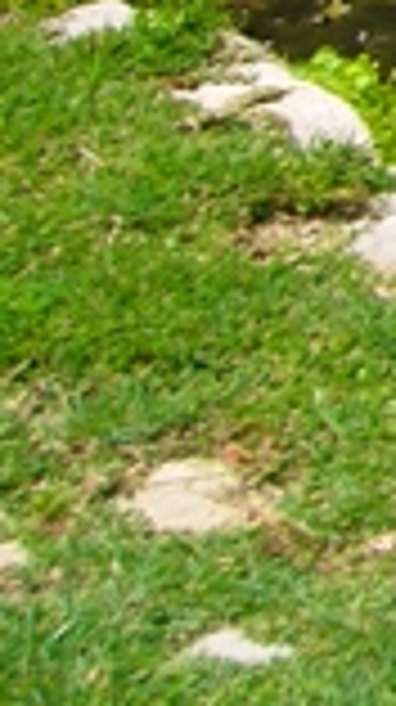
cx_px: 1431
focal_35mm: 169
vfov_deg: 12.1
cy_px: -355
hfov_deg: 6.2
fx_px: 3163
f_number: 8
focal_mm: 7.9
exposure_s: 1/160
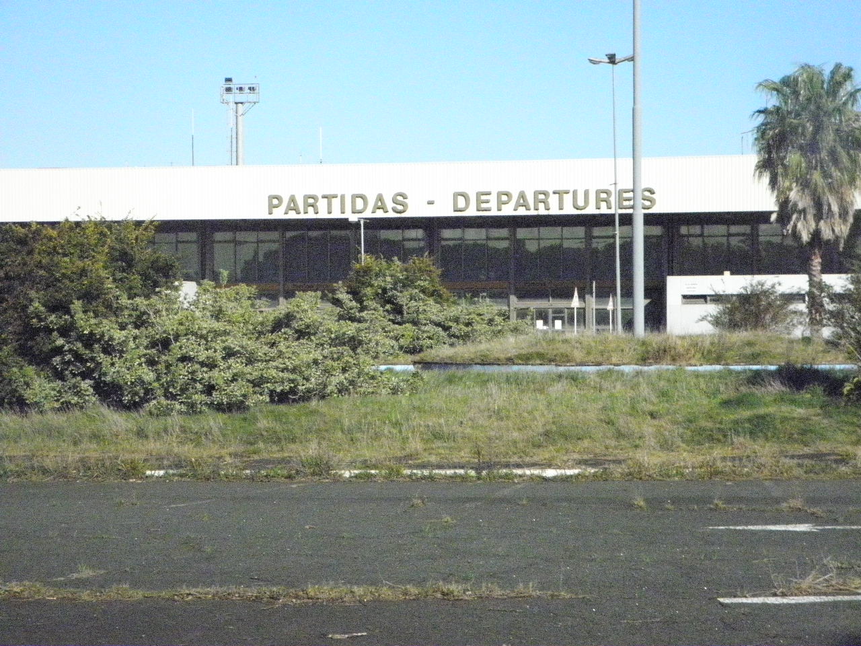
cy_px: 323
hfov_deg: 24.4
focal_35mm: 80
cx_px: 430
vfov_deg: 18.4
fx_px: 1990
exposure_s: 1/2000
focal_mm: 14.3
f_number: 8.8
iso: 1600
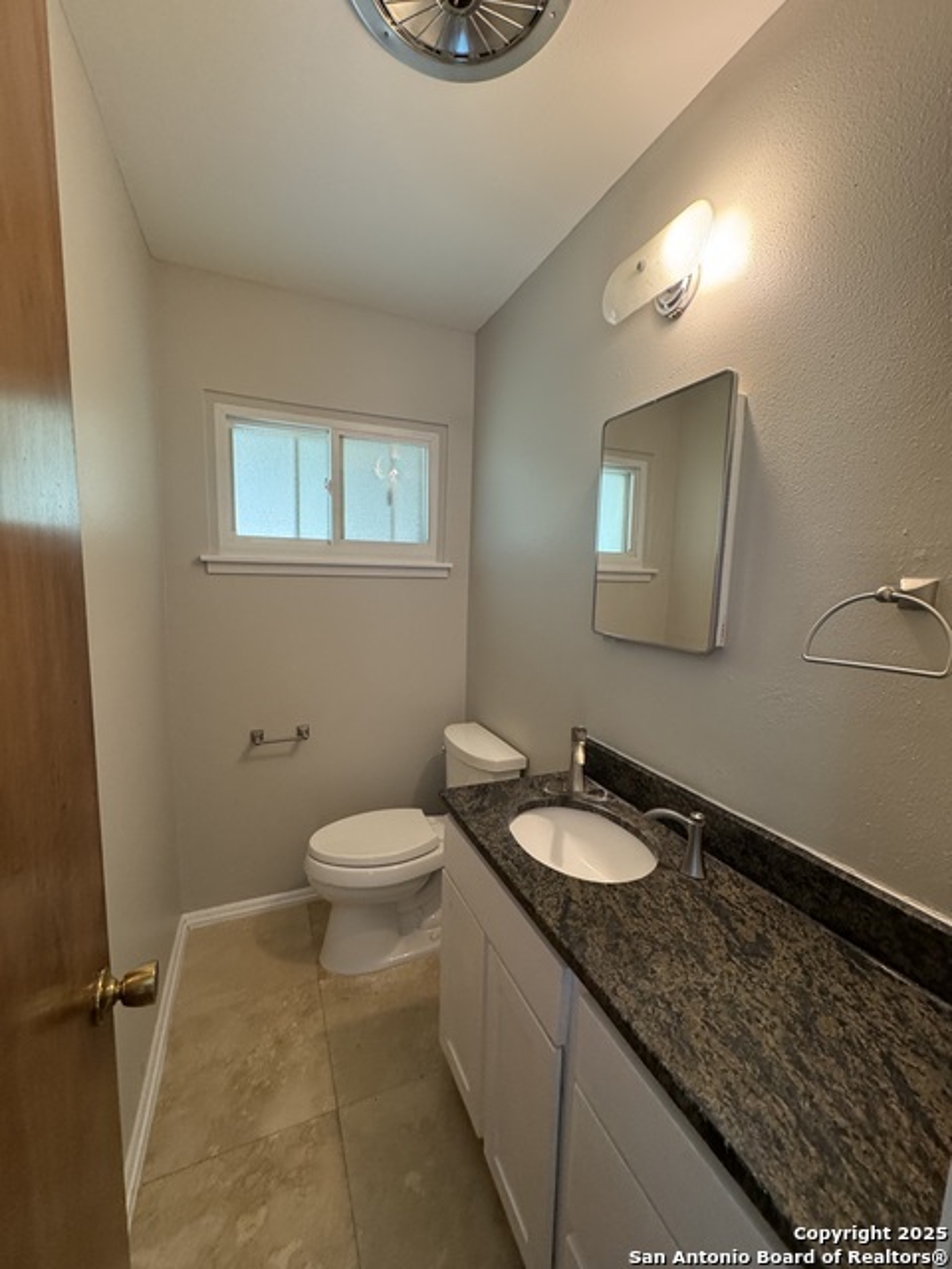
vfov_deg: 102.1
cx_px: 476
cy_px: 634
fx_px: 513
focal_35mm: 14
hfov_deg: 85.7
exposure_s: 1/60
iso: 320
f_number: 2.2
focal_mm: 2.22
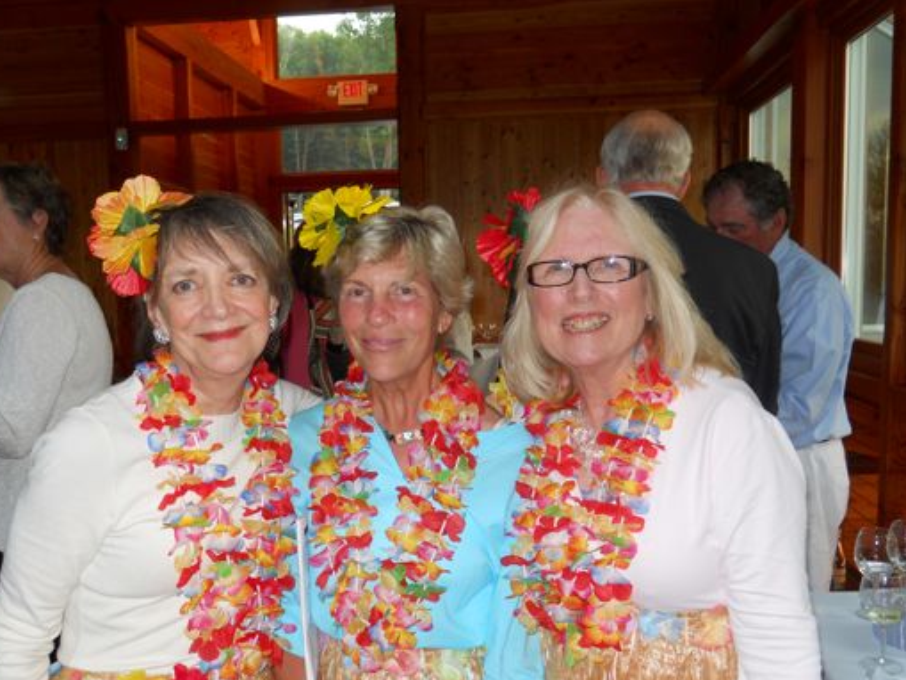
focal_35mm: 33
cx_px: 395
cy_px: 368
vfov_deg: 42.9
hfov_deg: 55.2
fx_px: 864
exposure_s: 1/25
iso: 80
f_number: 2.7
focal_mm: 5
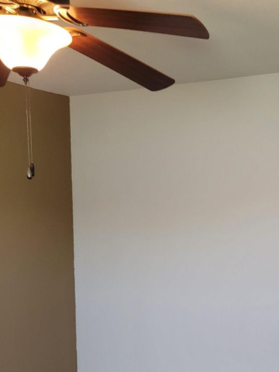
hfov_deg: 25.8
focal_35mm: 55
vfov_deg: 34.1
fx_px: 591
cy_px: 286
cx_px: 244
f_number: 1.8
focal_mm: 5.4
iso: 320
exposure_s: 1/120
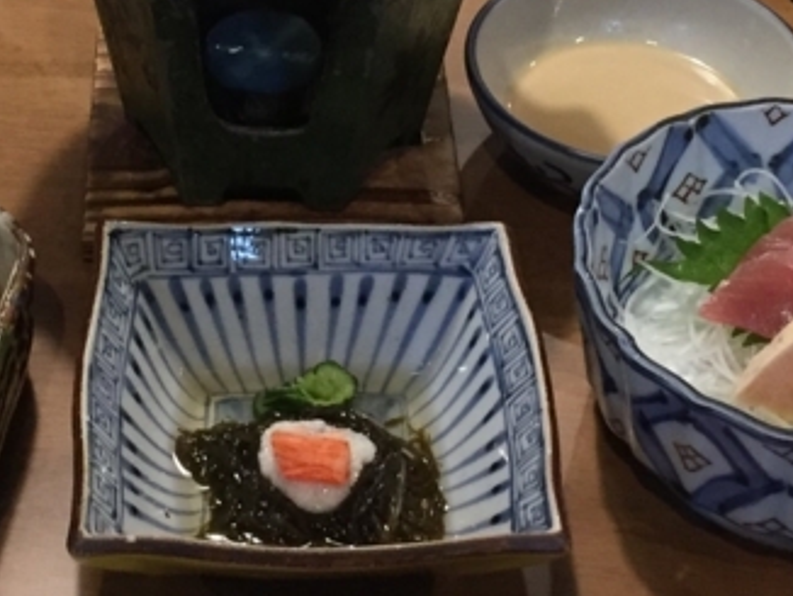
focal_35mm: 91
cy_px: 7
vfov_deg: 16.0
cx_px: 287
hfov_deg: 21.5
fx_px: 2086
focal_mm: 4.15
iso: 200
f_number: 2.2
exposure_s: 1/30
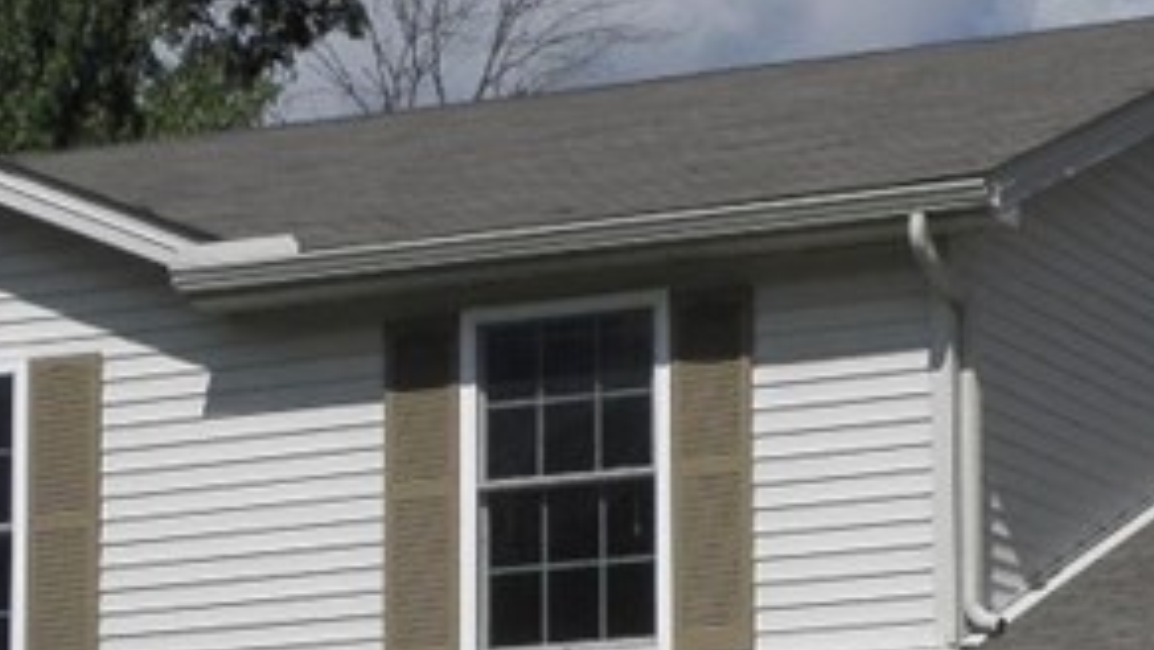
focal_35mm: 157
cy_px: 793
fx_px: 4806
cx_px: 983
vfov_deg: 7.7
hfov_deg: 13.6
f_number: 5.6
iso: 64
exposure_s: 1/800
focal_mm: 7.31
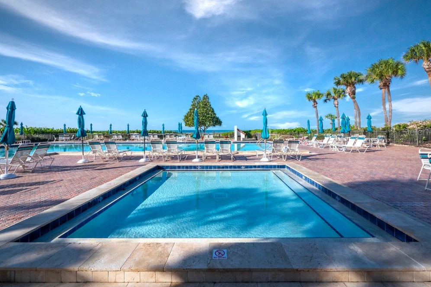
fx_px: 180
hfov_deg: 100.4
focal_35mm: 15
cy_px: 132
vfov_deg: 77.2
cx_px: 222
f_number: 10
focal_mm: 7
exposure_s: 1/500
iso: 400
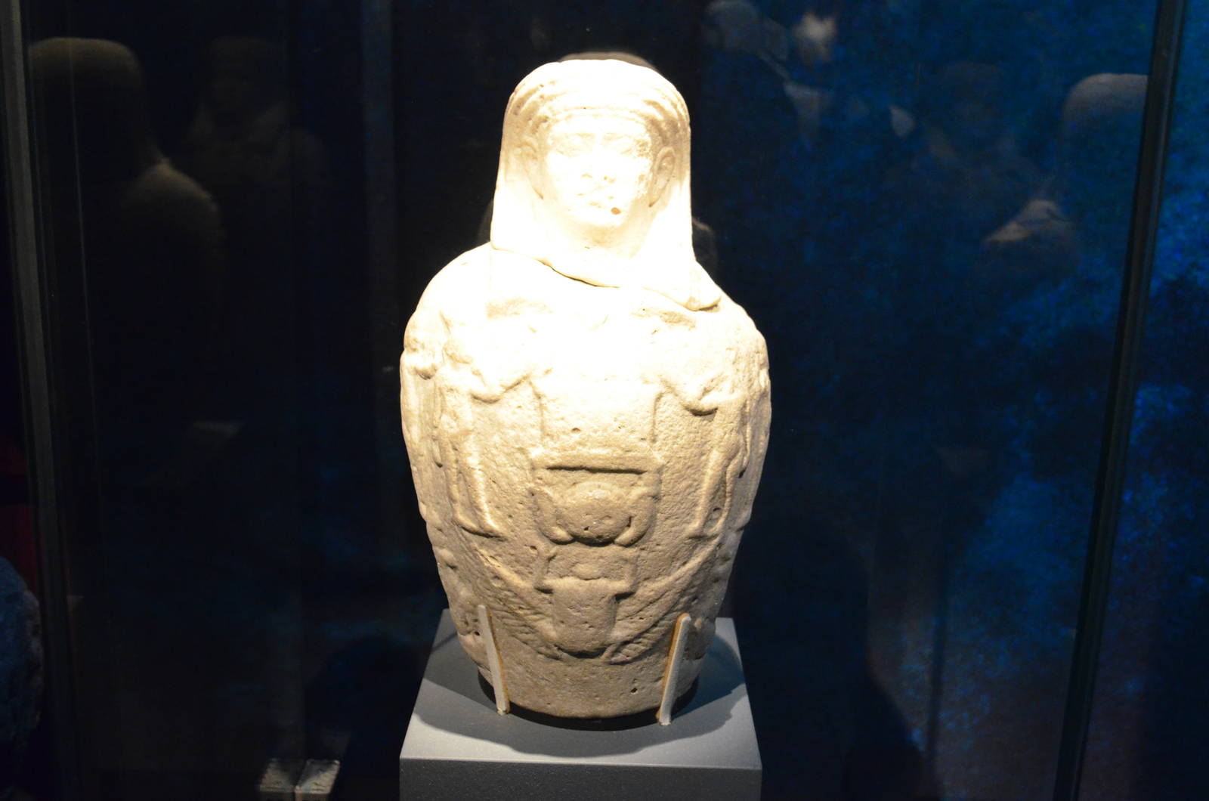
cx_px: 604
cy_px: 400
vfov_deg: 34.1
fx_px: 1307
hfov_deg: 49.6
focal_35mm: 39
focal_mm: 26
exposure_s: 1/30
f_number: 4.2
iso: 3200
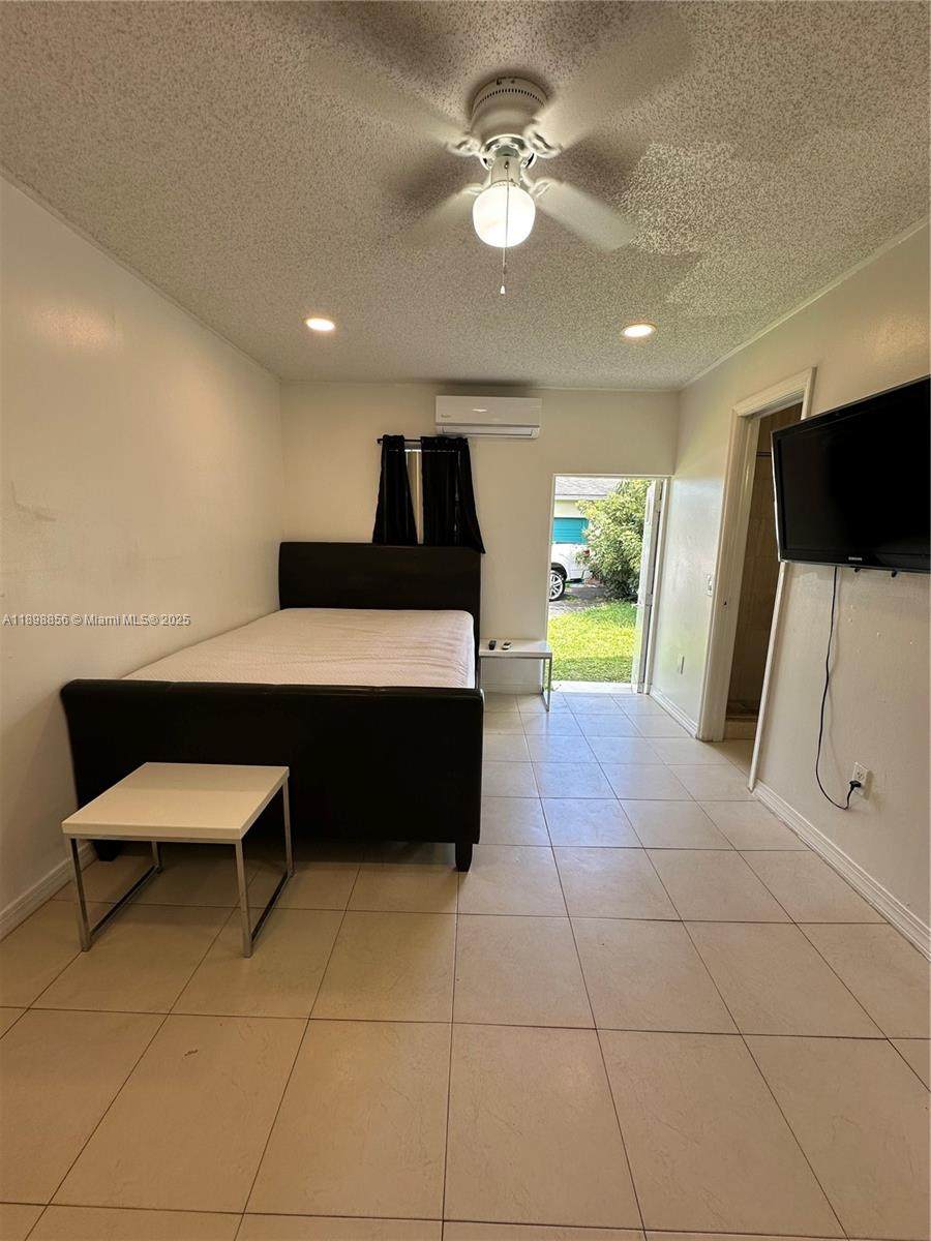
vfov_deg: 102.1
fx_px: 502
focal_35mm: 14
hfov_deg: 85.7
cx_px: 466
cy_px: 620
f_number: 2.2
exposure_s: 1/120
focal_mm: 2.22
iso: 64
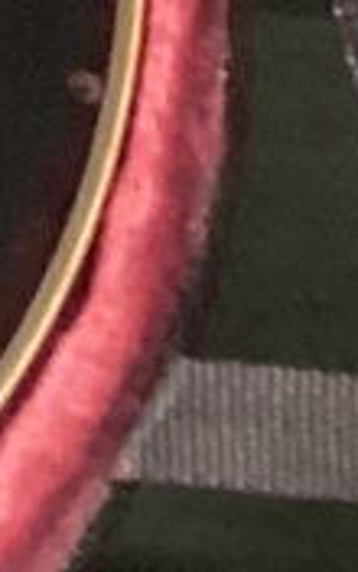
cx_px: -1014
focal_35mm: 283
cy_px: -1016
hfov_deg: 4.3
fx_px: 4418
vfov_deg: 6.8
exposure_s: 1/25
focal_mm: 3.3
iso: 320
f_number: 2.4
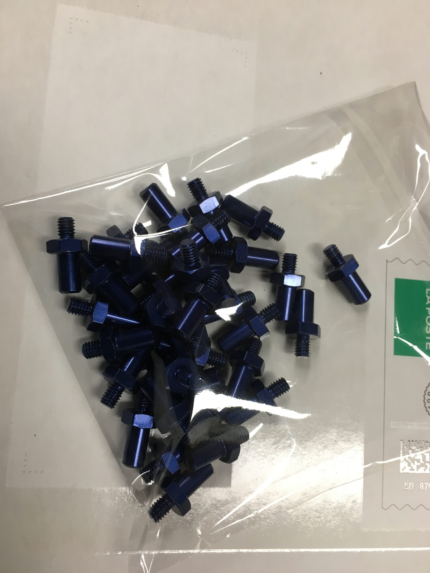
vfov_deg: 61.7
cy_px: 286
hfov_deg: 48.2
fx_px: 480
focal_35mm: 29
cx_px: 215
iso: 80
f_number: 2.2
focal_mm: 4.15
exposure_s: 1/33
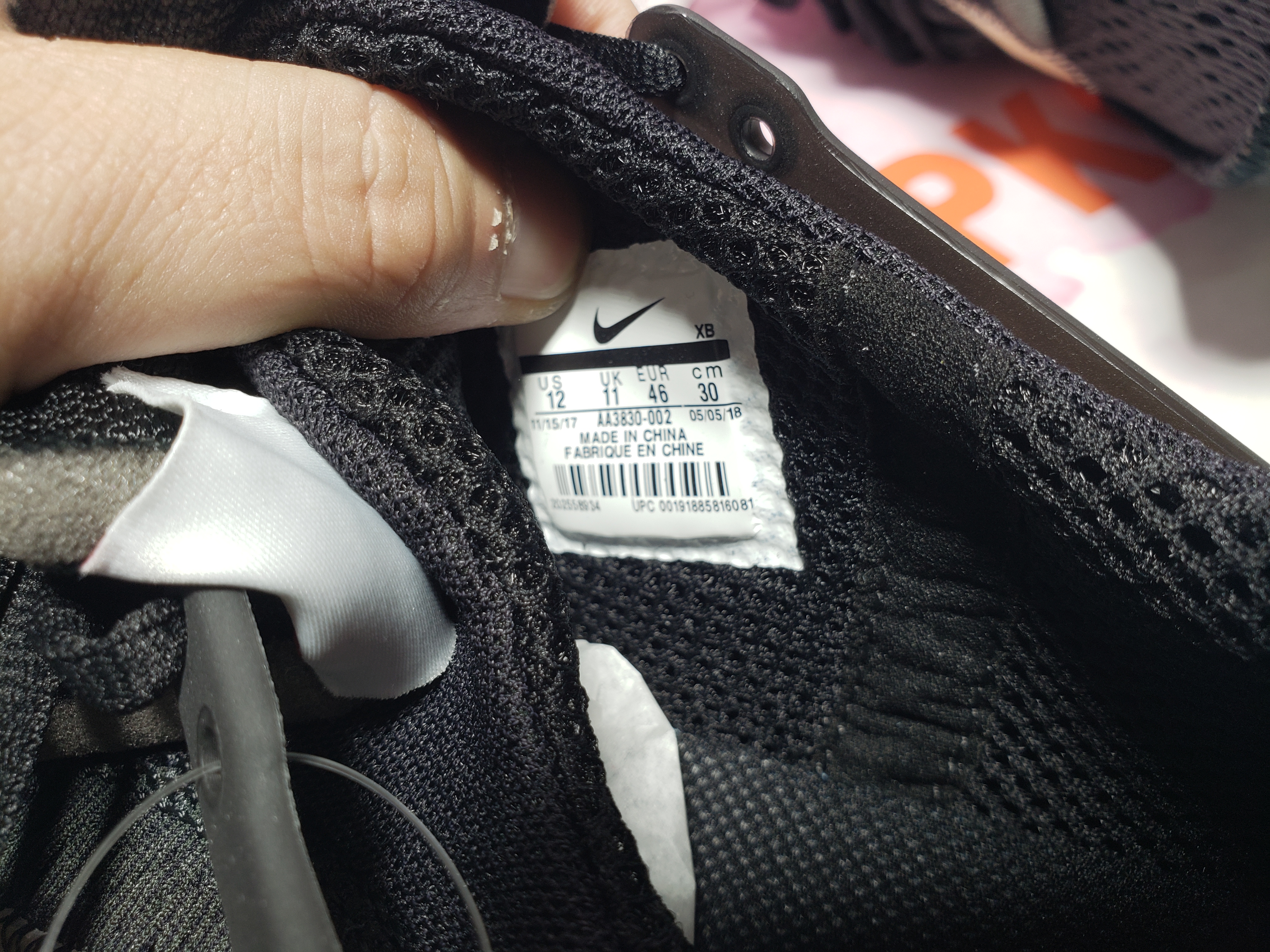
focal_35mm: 26
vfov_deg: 53.1
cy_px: 476
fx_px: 954
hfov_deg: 67.3
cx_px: 635
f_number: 2.4
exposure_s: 1/100
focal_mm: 4.3
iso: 64
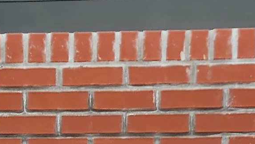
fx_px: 1177
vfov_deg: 6.6
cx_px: 114
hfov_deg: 12.4
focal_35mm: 174
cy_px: 373
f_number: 1.8
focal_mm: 6.4
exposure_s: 1/120
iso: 25
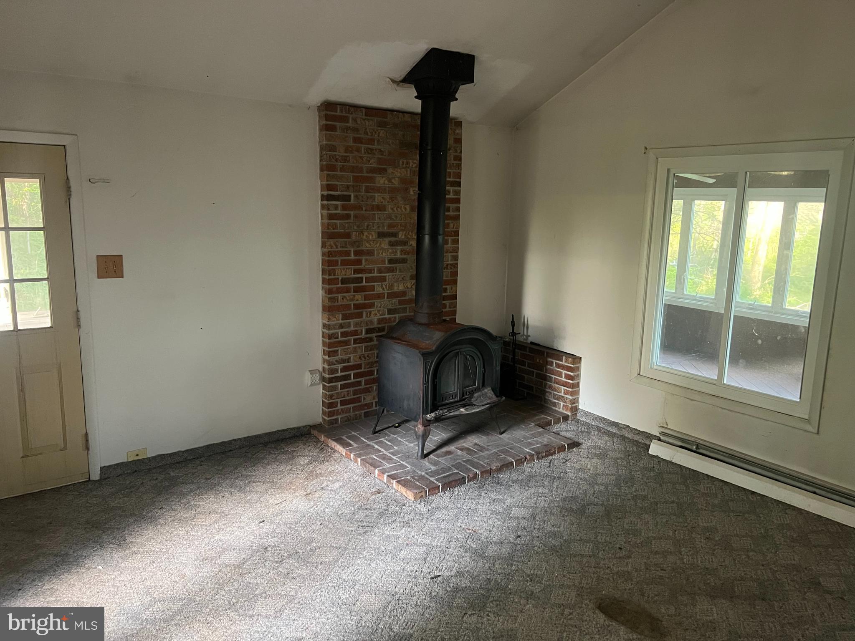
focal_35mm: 26
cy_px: 320
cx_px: 428
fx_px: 642
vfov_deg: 53.1
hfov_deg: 67.3
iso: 500
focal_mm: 5.7
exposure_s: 1/60
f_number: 1.5
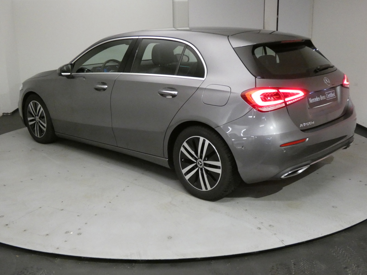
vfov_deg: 36.8
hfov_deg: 47.9
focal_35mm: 39
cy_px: 138
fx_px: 413
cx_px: 184
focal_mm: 7.1
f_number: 3.6
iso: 1600
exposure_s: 1/80
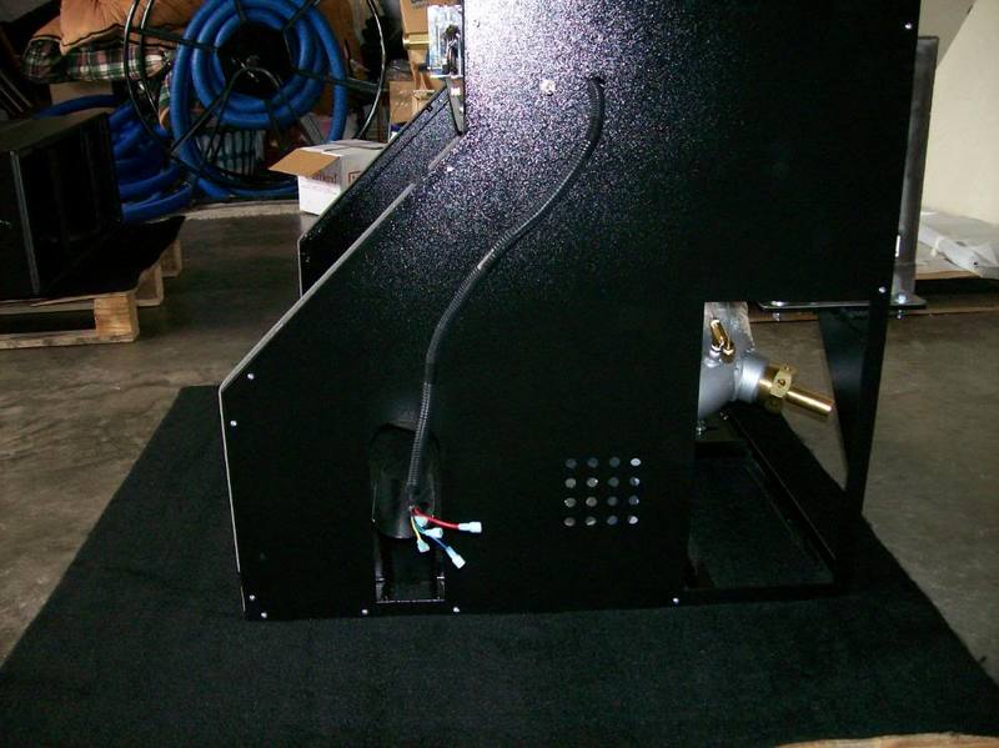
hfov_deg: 51.4
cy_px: 374
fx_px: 1038
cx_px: 500
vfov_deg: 39.6
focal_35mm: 36
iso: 140
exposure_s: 1/64
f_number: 2.7
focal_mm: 6
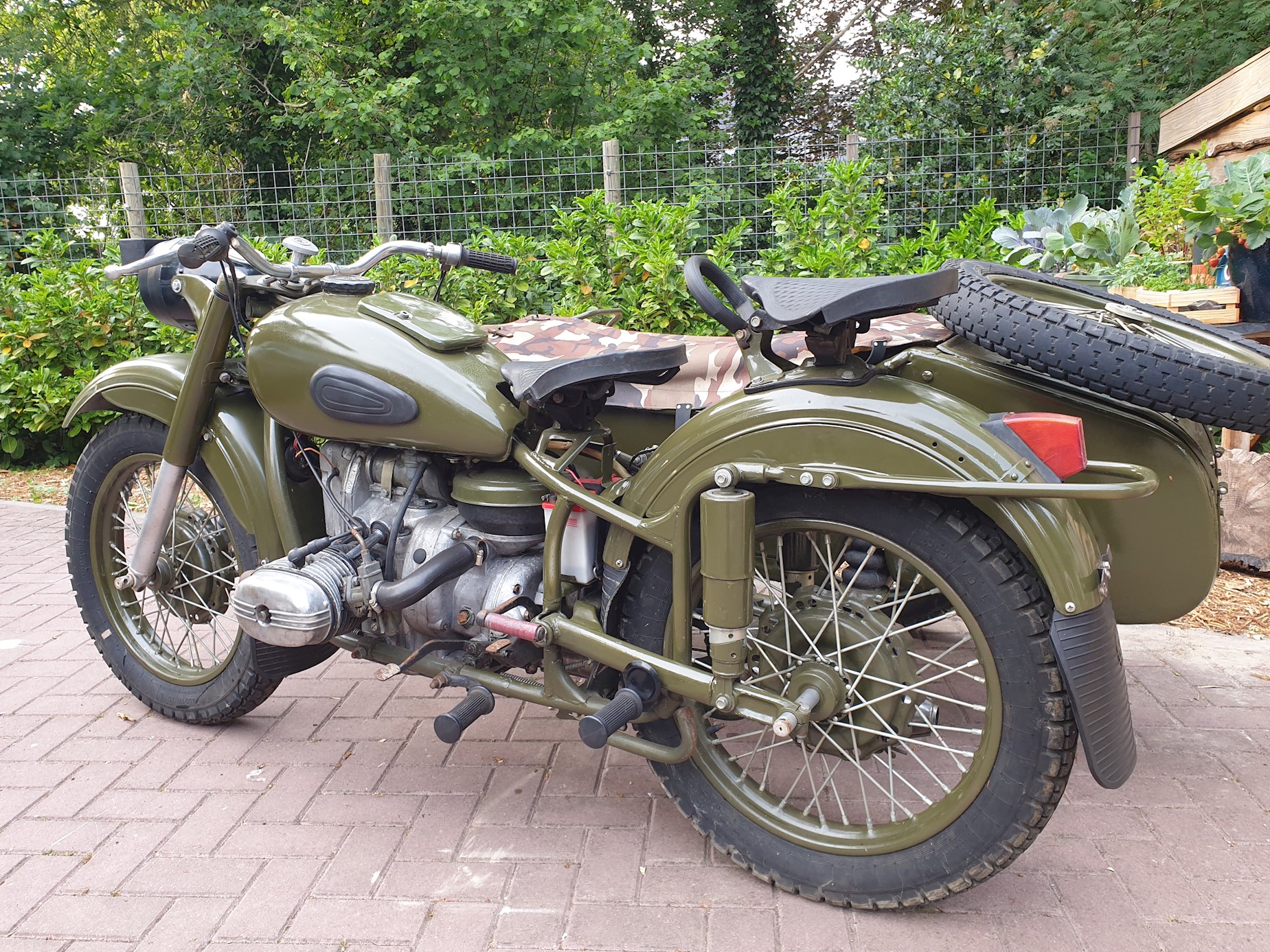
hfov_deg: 65.3
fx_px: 991
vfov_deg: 51.4
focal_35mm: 27
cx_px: 635
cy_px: 466
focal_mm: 4.3
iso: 50
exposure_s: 1/60
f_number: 2.4
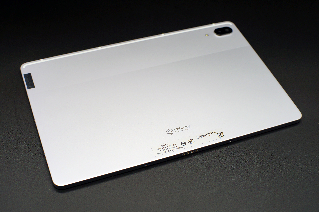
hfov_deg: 39.6
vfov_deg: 27.0
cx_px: 160
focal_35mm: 50
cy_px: 106
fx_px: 443
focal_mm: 50
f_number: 9
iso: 160
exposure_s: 1/8
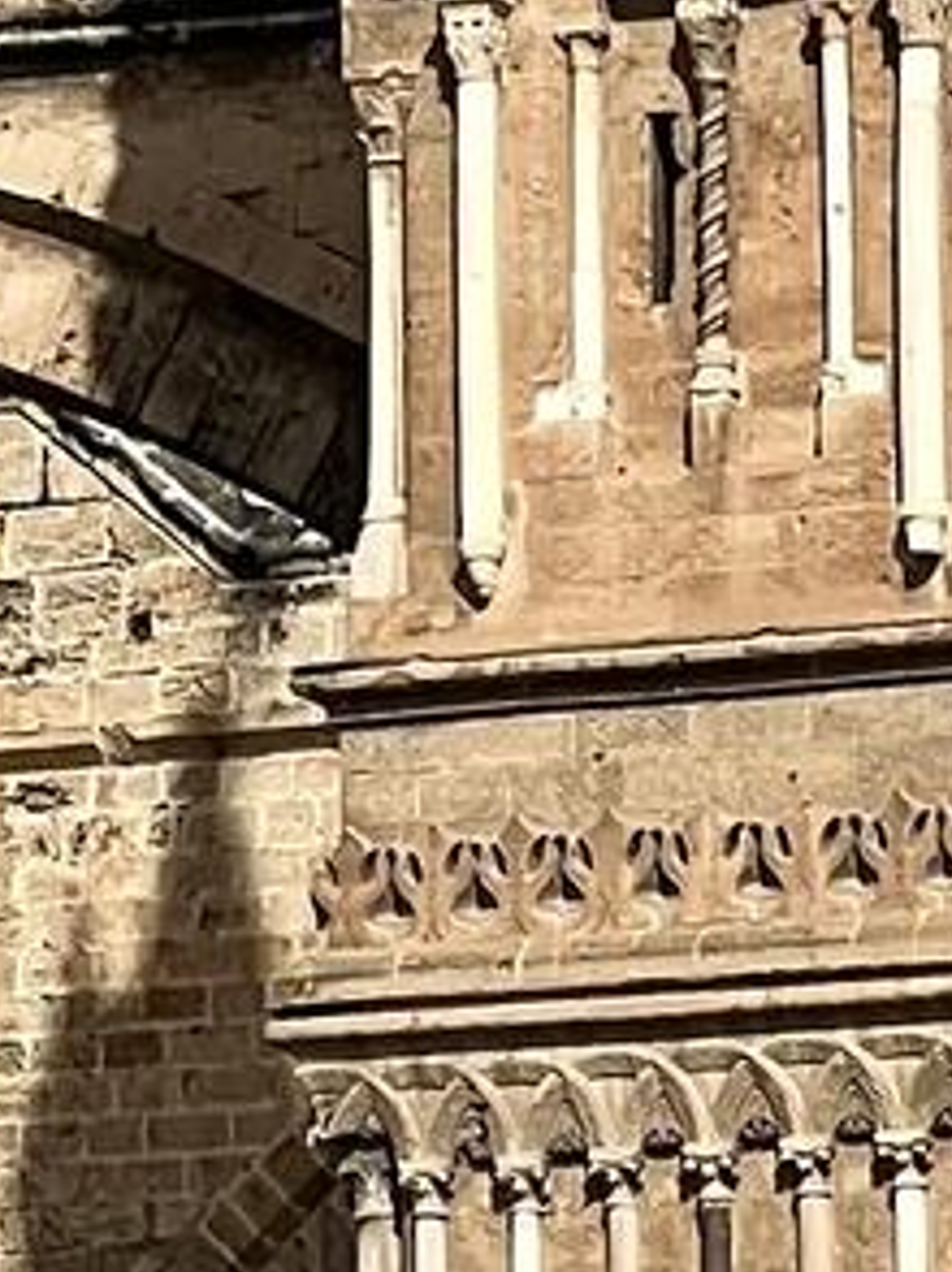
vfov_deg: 3.6
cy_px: -1804
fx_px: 19720
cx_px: -65
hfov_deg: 2.8
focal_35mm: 537
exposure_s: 1/1167
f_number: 2.8
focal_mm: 9
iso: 32
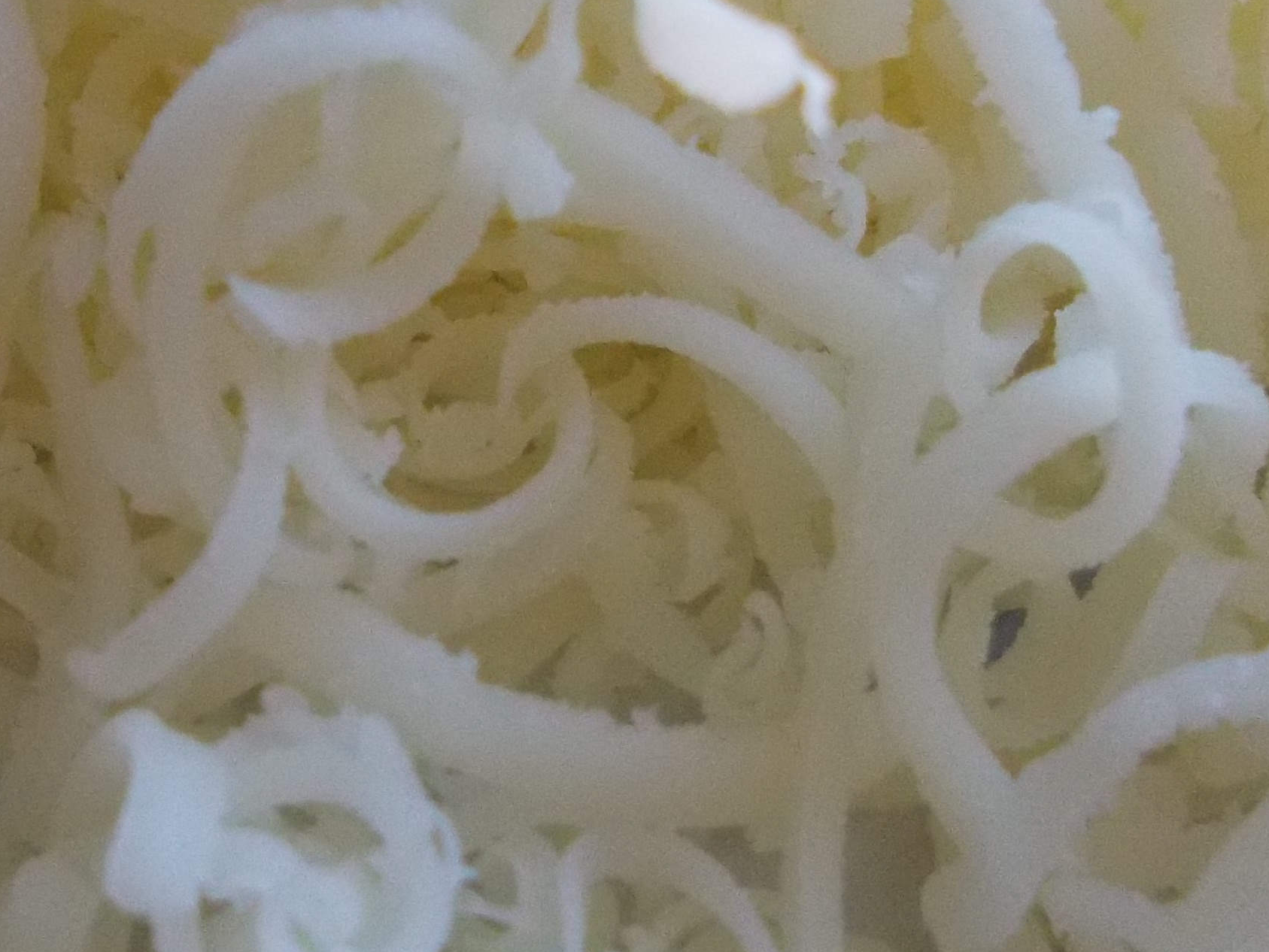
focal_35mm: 71
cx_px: 249
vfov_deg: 20.7
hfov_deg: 26.9
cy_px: 334
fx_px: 2603
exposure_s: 1/200
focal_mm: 4.6
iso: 400
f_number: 3.2
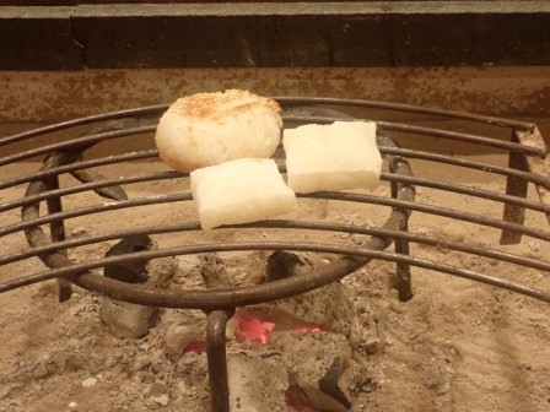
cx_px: 275
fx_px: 1128
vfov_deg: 20.7
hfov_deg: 27.4
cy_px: 206
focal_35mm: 71
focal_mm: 12.73
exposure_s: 1/25
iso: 800
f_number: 3.9
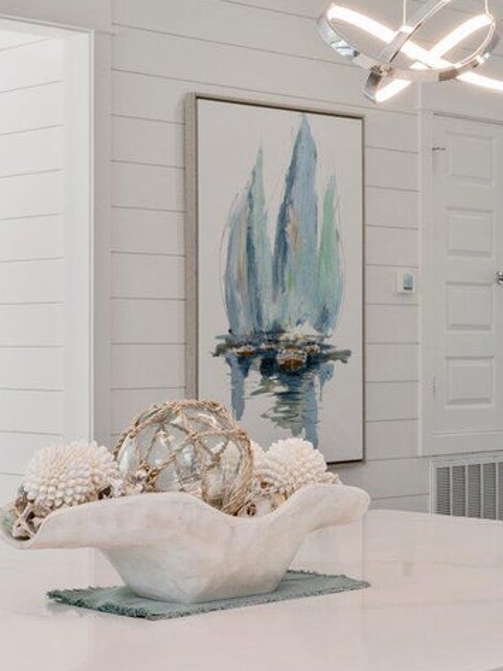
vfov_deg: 25.5
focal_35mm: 77
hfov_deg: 19.2
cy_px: 357
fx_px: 1483
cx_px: 146
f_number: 9
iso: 250
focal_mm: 24.5
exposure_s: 1/40
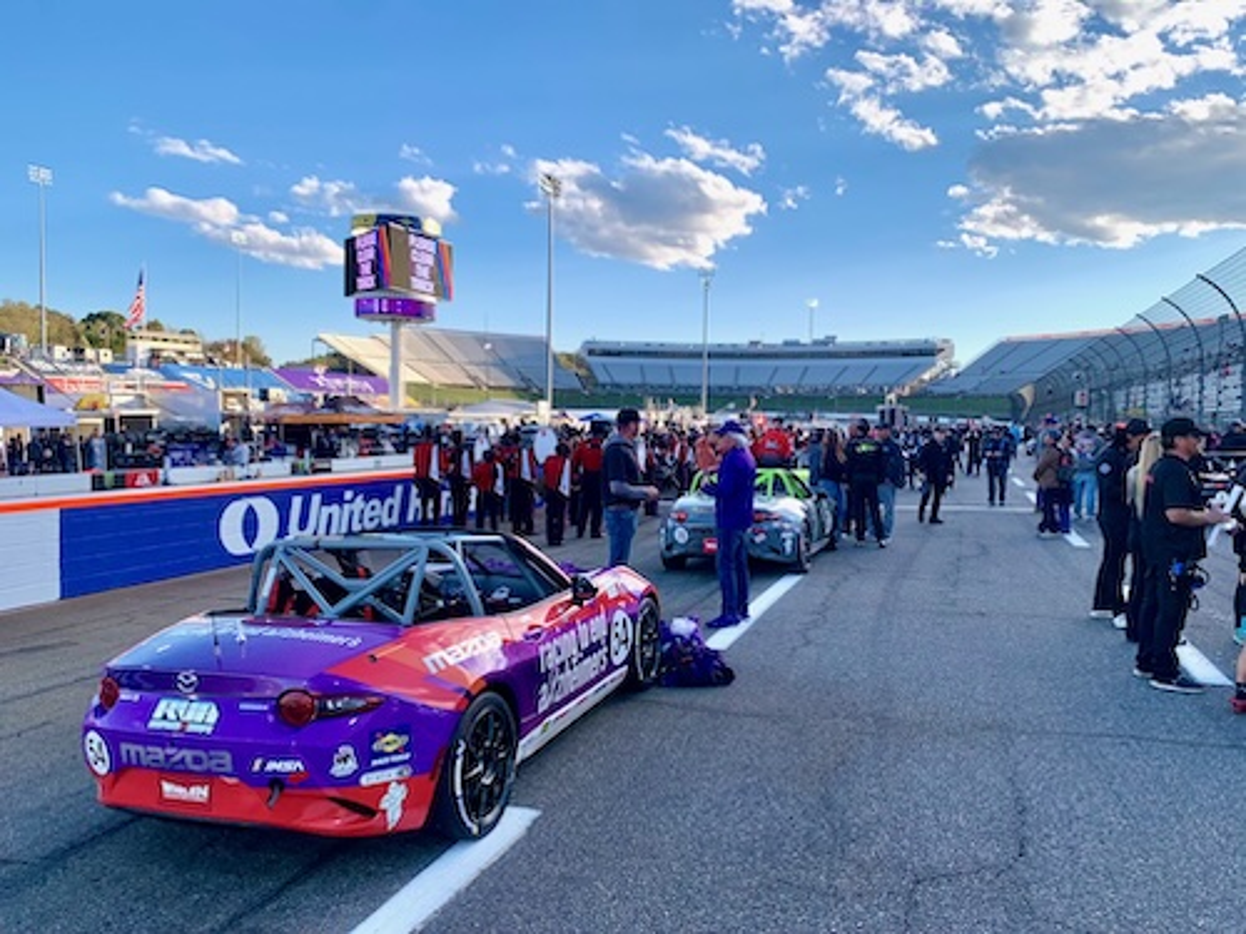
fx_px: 936
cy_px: 467
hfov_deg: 67.3
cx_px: 623
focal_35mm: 26
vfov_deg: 53.1
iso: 25
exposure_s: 1/1447
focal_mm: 4.25
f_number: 1.8
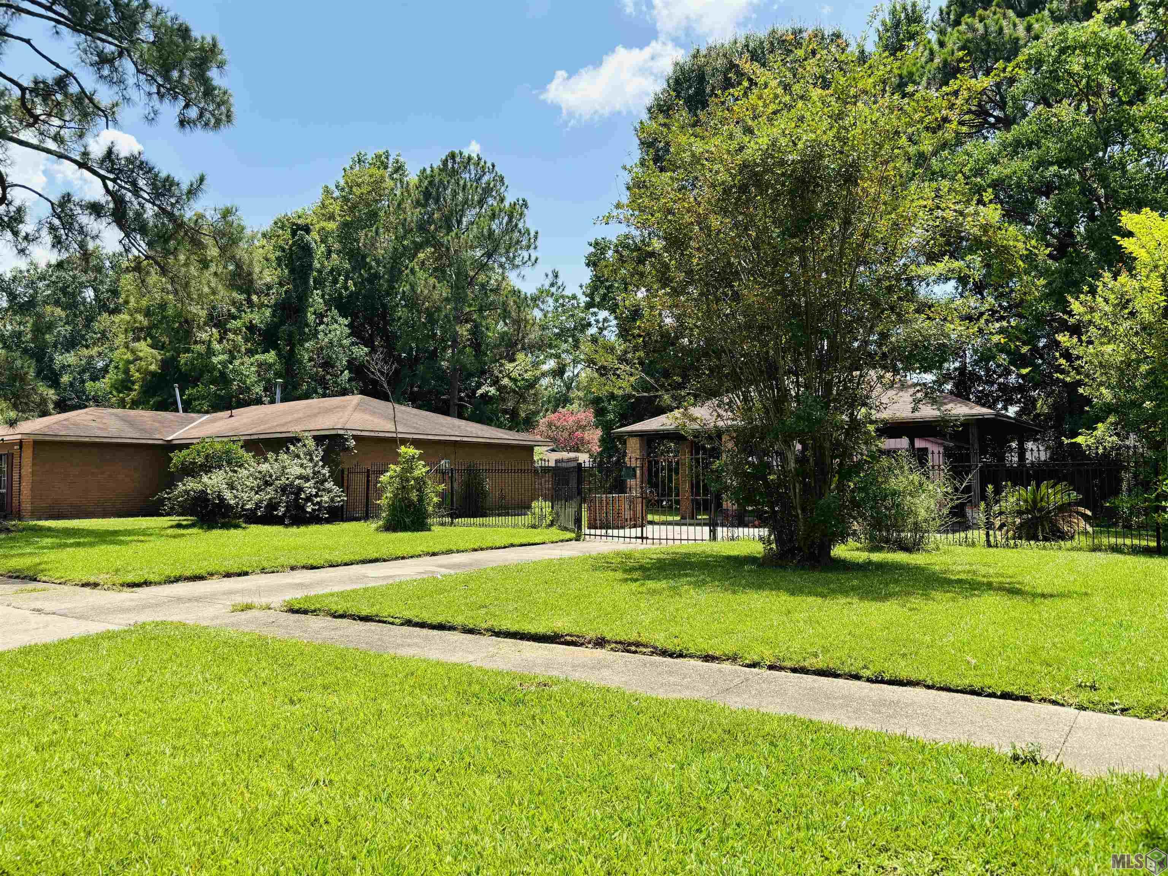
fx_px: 877
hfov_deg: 67.3
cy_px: 438
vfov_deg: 53.1
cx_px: 584
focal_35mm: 26
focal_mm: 5.96
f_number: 1.6
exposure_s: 1/1751
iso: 50
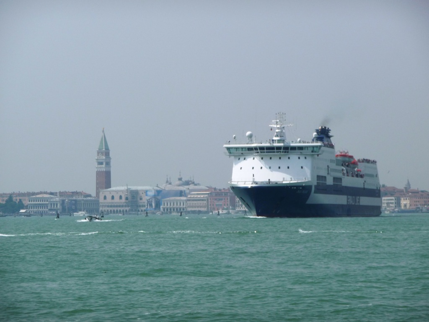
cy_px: 161
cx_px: 214
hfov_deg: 11.1
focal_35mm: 178
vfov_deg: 8.3
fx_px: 2206
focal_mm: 30.5
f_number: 4.8
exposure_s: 1/1300
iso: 100
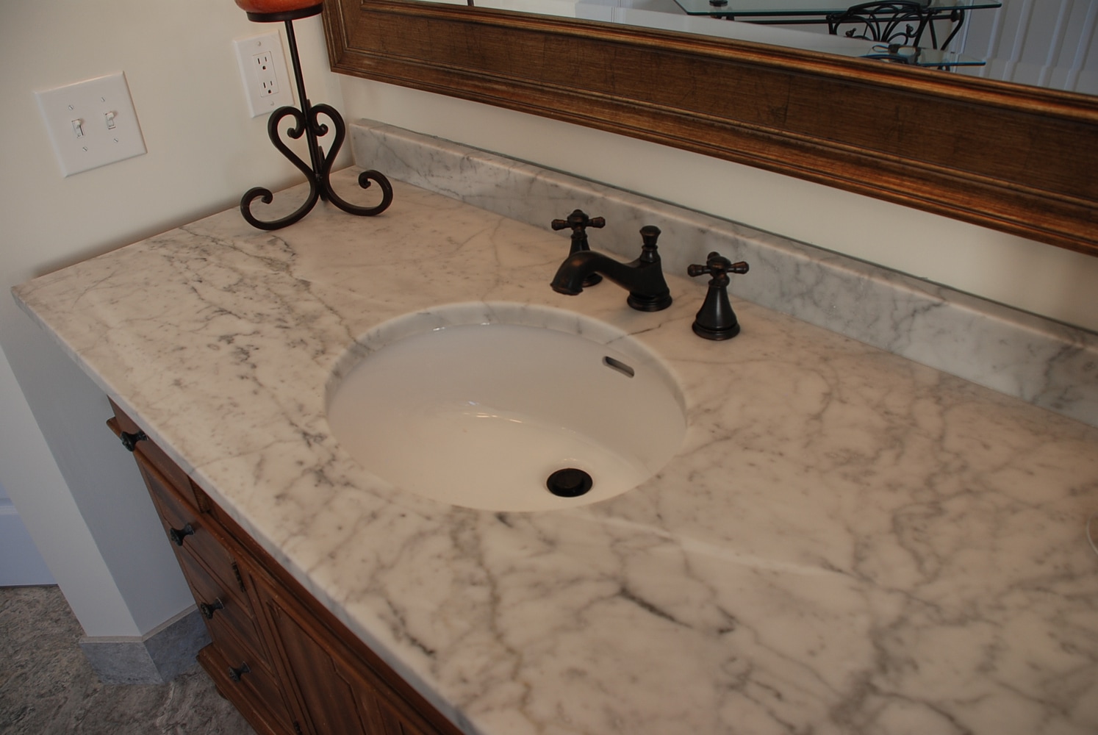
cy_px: 368
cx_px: 549
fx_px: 824
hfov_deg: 67.3
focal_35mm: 27
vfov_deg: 48.0
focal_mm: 18
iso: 200
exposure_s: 1/80
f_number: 4.5
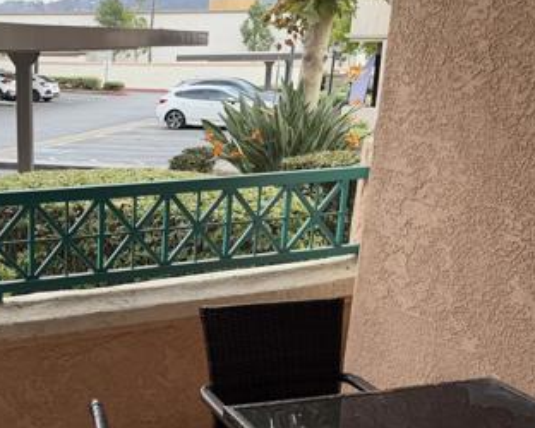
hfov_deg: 36.5
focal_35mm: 48
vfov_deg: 31.4
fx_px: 761
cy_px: 265
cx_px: 58
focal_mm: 6.76
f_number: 1.78
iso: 80
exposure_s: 1/481
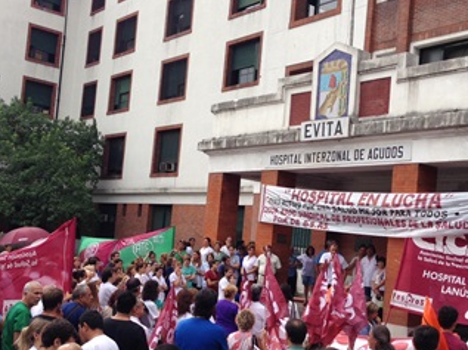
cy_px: 202
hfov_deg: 37.5
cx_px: 242
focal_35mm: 51
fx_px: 689
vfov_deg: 28.5
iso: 50
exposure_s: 1/753
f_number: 2.4
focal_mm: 4.12
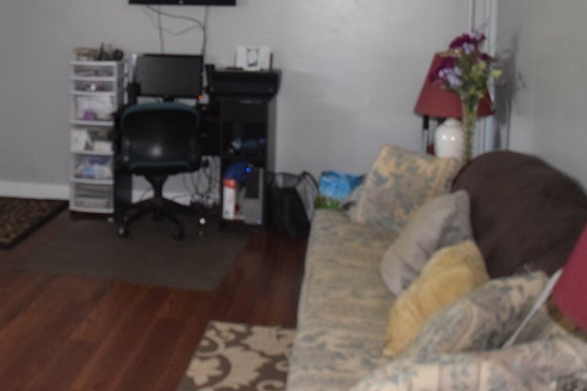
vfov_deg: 28.2
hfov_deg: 40.5
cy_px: 99
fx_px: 766
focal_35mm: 47
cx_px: 135
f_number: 3.5
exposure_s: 1/60
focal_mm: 18
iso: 2800
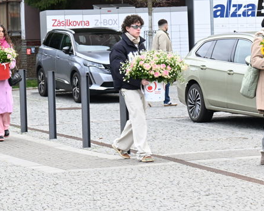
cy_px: 76
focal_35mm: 171
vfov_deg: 9.0
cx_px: 124
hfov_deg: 11.3
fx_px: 1335
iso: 1000
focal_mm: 79
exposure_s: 1/800
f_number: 5
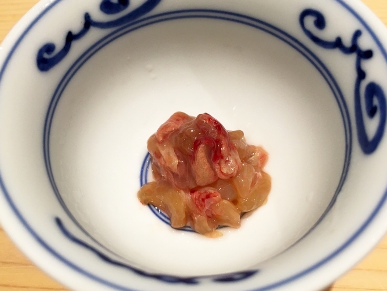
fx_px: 380
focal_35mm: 34
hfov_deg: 53.9
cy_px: 148
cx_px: 197
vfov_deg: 41.8
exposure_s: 1/30
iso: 40
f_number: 2.2
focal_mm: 4.15
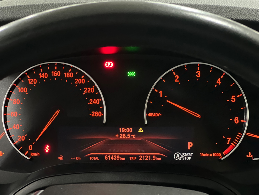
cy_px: 98
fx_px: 576
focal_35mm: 77
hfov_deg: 25.3
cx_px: 130
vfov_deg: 19.1
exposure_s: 1/15
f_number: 2.8
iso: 2000
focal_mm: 9
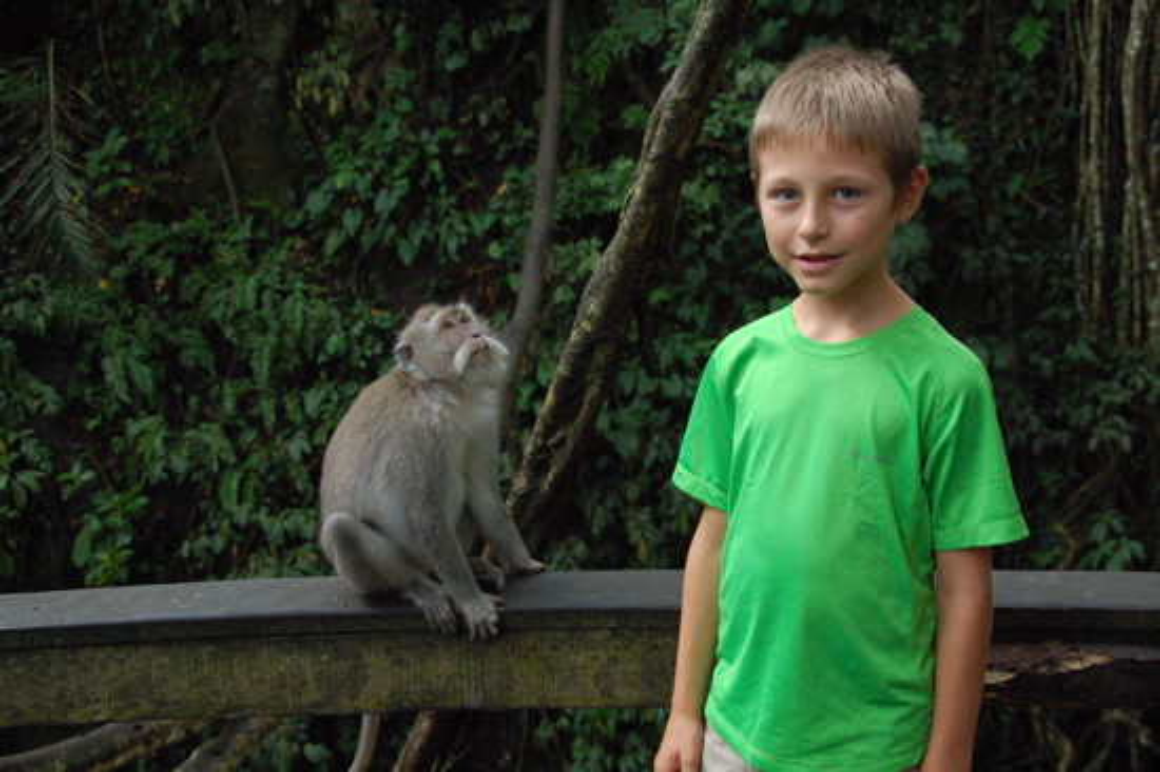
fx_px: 1352
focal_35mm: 42
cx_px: 580
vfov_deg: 31.9
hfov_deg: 46.4
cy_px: 386
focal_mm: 28
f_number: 5
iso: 1600
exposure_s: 1/100
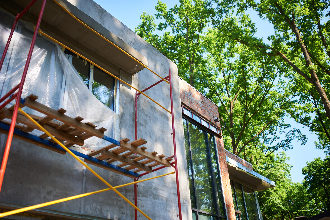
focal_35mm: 35
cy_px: 110
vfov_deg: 37.8
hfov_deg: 54.5
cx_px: 165
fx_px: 321
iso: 400
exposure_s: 1/4000
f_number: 1.8
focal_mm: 35
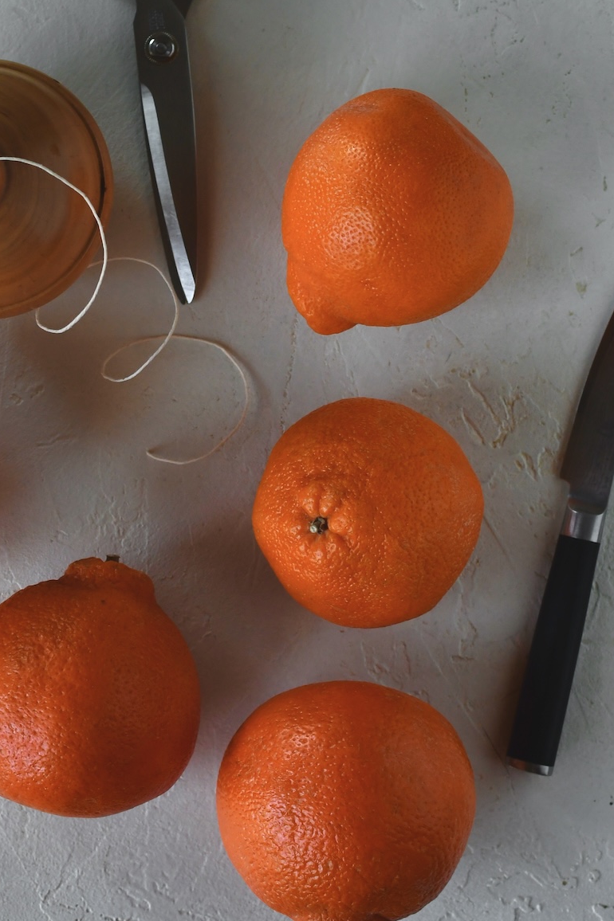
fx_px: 2073
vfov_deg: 25.0
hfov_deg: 16.8
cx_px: 232
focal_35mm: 81
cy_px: 370
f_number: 5
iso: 640
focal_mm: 35
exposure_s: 1/125
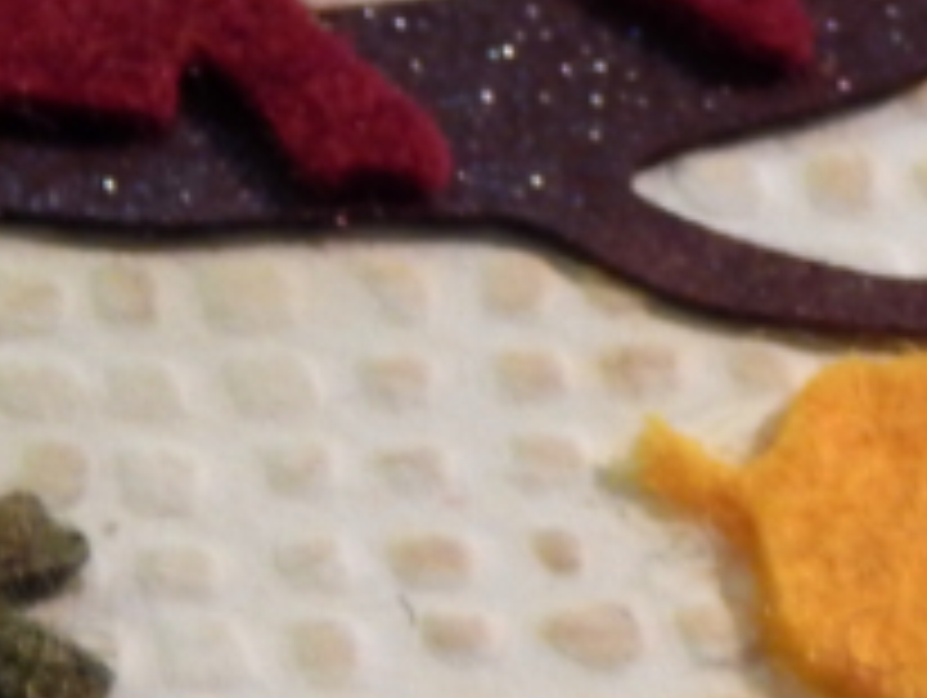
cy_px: 1405
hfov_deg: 2.9
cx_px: 1210
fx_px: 17990
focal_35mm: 671
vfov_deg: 2.2
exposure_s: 1/30
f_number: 4.8
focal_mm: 23.4
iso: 180
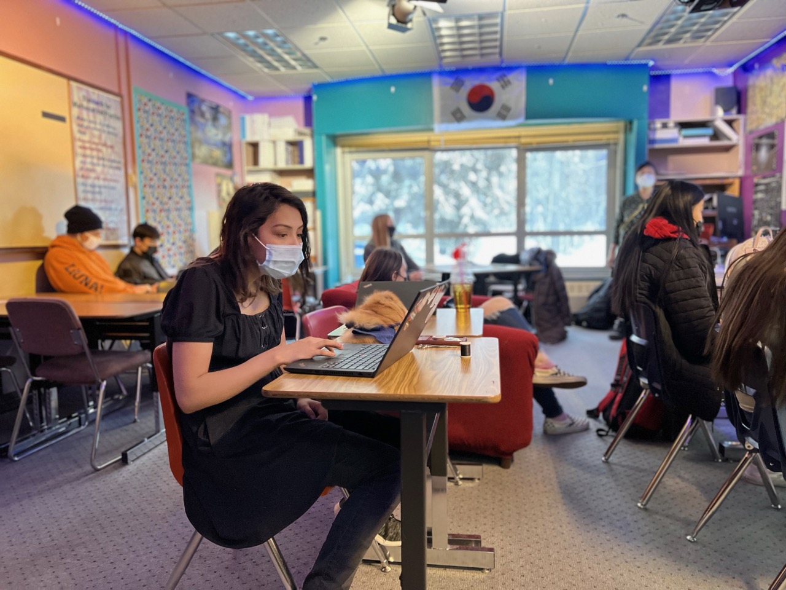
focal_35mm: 26
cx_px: 393
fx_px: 590
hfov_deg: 67.3
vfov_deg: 53.1
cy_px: 295
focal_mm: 5.7
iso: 400
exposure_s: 1/60
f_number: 1.5
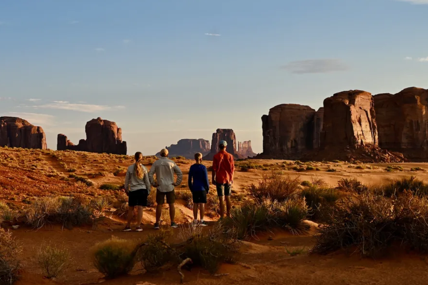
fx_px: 547
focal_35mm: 46
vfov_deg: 29.2
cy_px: 118
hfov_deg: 42.7
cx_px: 186
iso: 100
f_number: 5.6
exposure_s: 1/125
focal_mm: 37
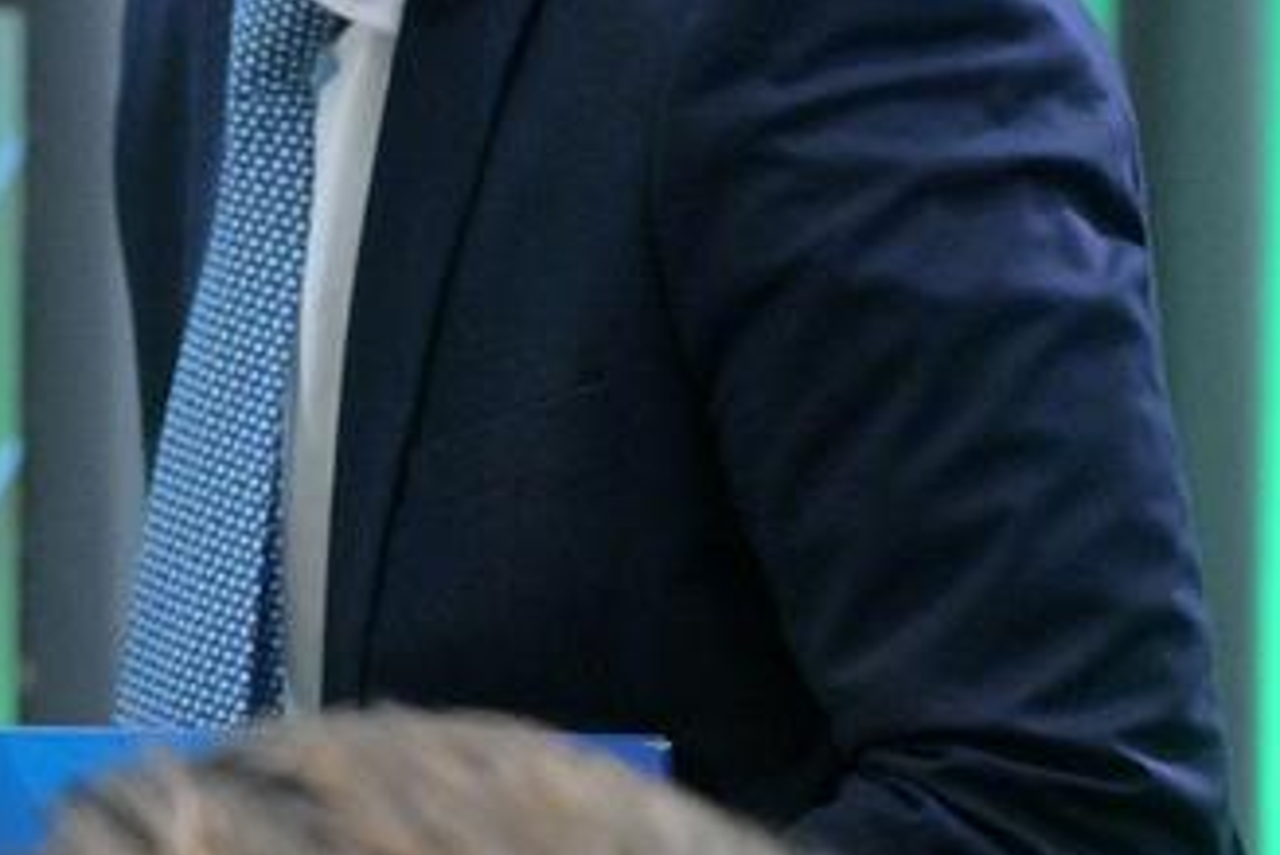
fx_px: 10742
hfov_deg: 6.8
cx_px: -78
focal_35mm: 302
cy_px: 80
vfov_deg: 4.6
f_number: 4
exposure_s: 1/125
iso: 2000
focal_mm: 62
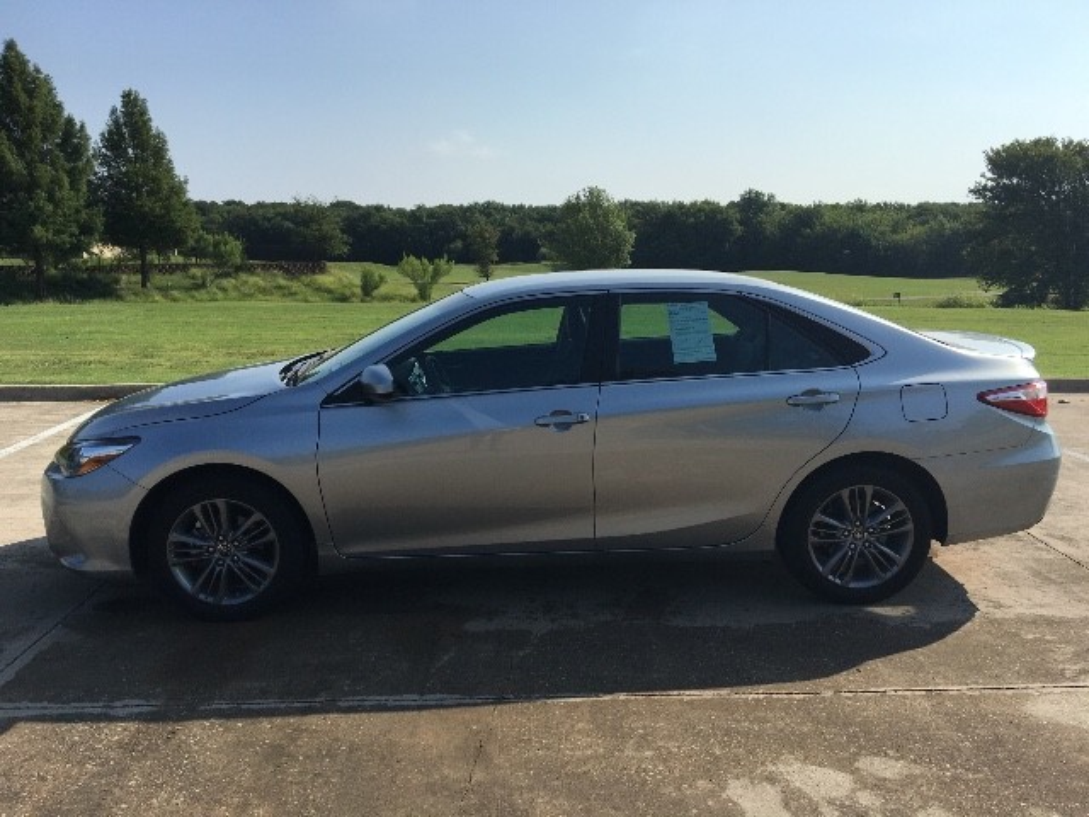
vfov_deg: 48.2
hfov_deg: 61.7
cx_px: 544
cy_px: 408
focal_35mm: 29
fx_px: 912
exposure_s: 1/2564
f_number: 2.2
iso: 25
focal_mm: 4.15
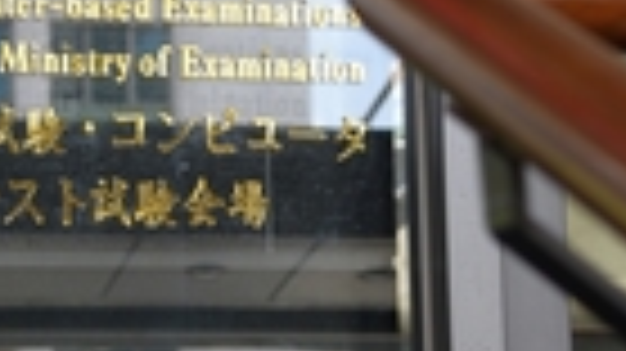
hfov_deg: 14.7
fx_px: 2405
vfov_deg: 8.3
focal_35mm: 145
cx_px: 124
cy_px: 135
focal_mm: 48
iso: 180
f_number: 4
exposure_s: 1/125
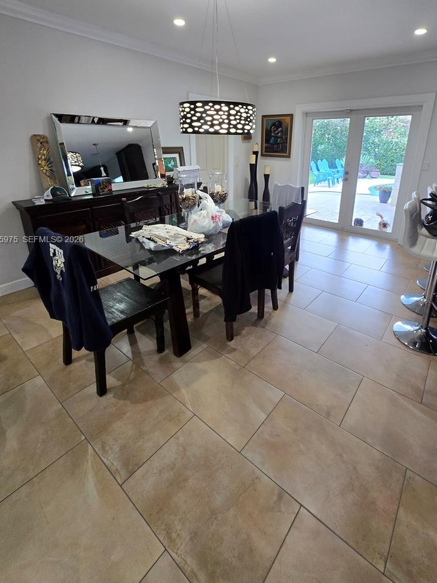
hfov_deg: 77.8
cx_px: 242
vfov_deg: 93.6
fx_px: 269
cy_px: 240
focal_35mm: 16
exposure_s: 1/60
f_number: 2.2
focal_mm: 1.7
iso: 100
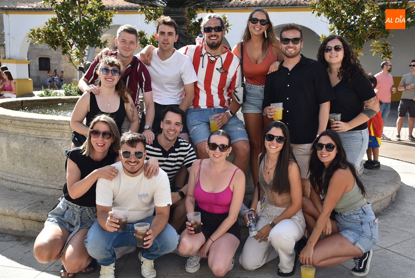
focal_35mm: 40
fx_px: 467
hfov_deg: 47.9
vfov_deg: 33.1
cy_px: 139
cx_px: 208
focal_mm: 27
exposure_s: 1/320
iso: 100
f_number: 4
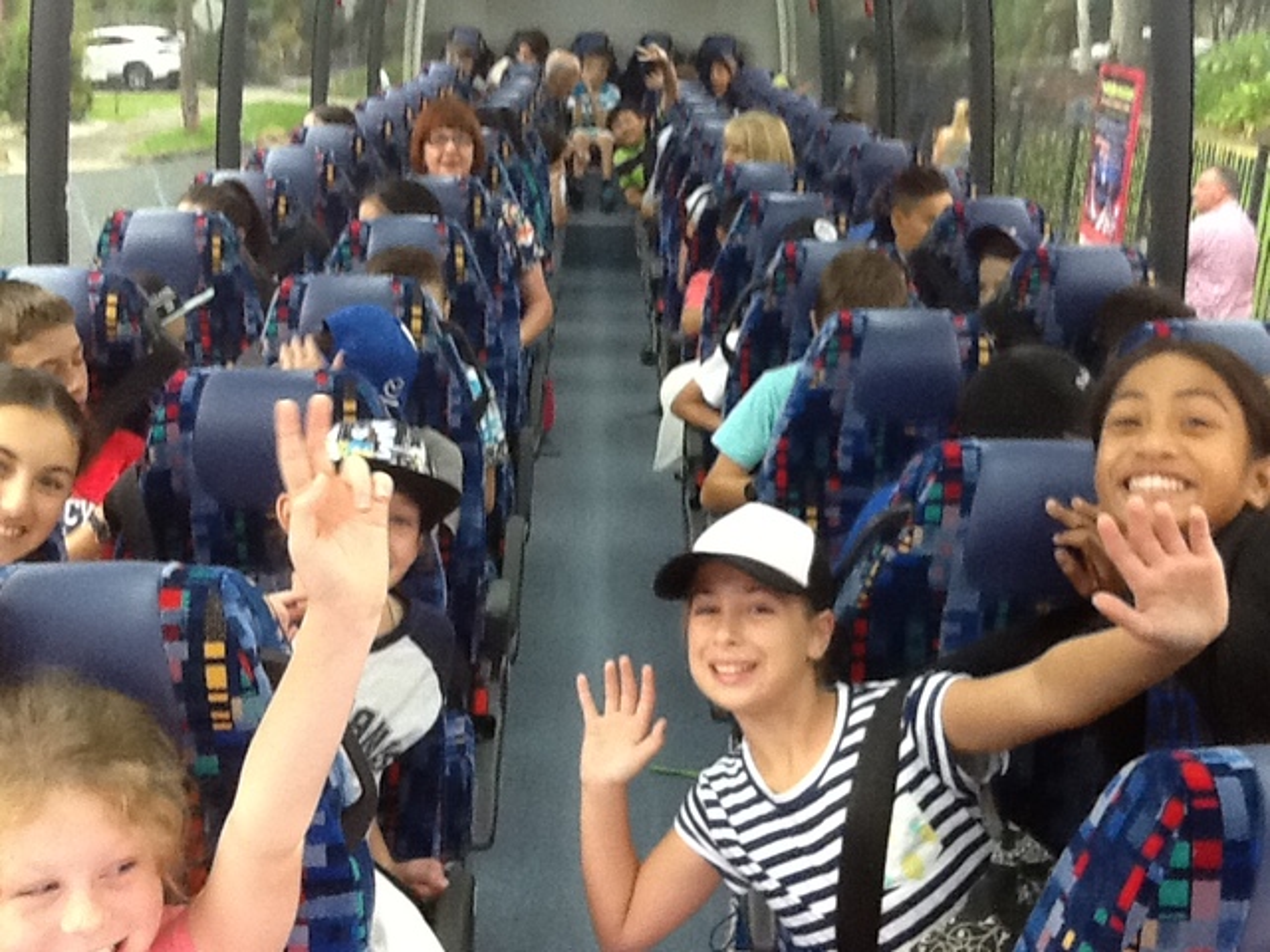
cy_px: 476
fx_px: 1614
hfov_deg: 42.9
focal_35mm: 44
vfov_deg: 32.9
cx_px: 635
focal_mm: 2.03
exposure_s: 1/30
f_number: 2.4
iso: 160
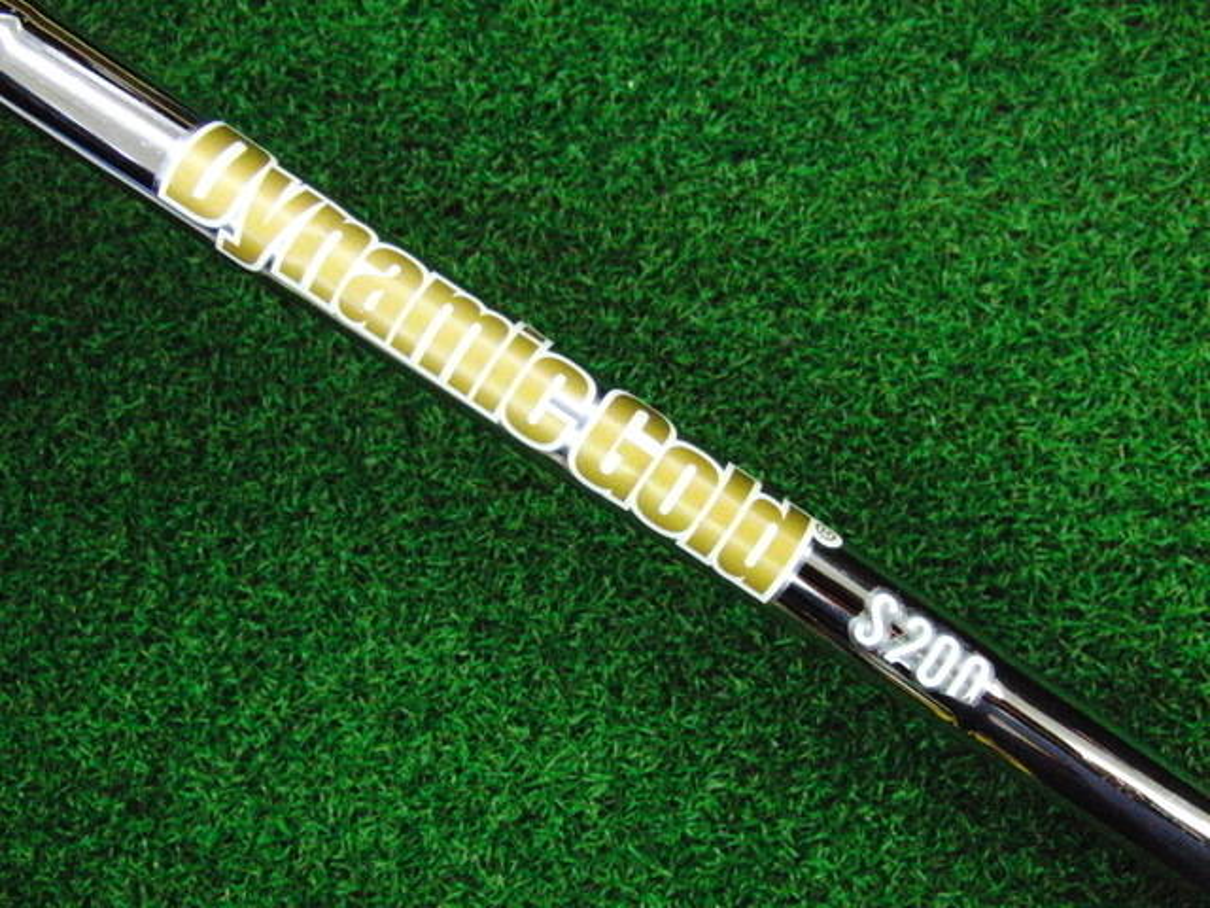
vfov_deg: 38.7
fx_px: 1293
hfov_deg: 50.1
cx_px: 605
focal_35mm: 37
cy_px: 454
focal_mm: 6.42
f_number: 3.6
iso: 3200
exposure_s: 1/320
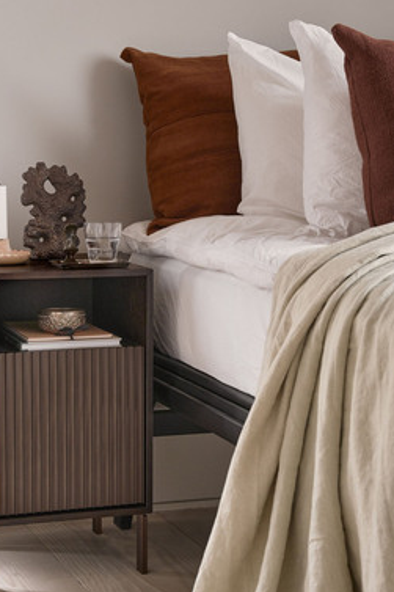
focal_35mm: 86
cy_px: 250
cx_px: 130
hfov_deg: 15.8
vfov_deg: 23.6
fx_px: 1418
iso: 320
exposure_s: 1/2.5
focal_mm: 61.2
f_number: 8
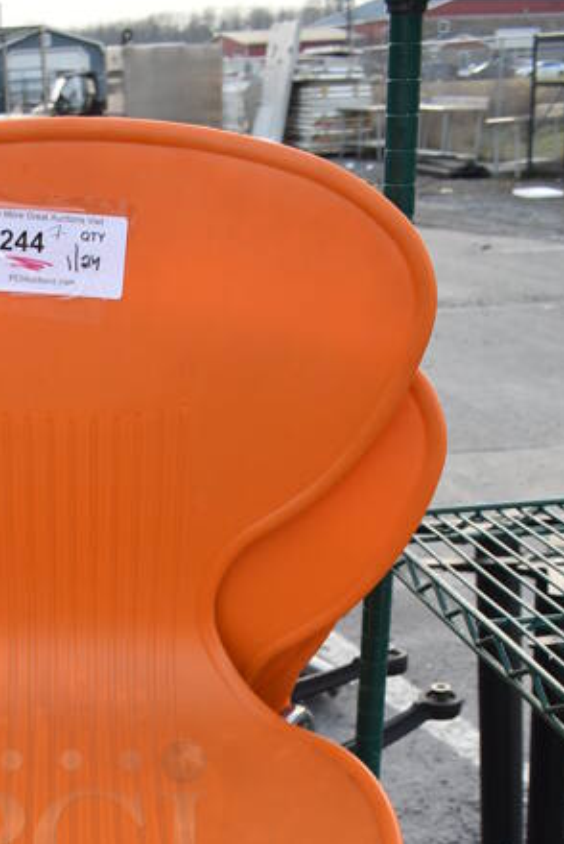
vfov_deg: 32.8
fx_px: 1314
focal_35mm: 56
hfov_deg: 23.7
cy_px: 839
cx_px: 71
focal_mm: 18
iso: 360
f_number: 5.6
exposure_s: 1/125
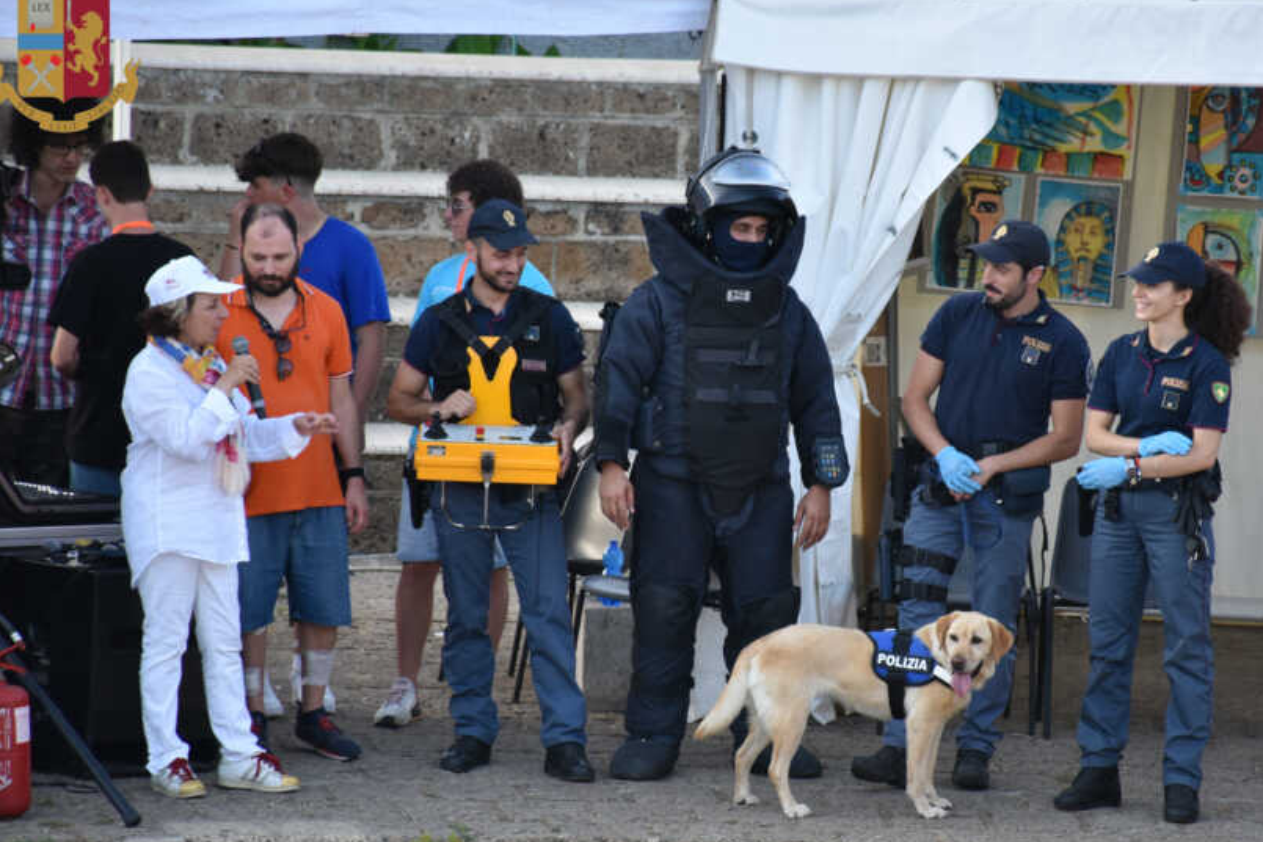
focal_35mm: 261
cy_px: 443
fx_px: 9158
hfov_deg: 7.9
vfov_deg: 5.3
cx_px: 747
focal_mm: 140
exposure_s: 1/250
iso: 450
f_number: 5.6
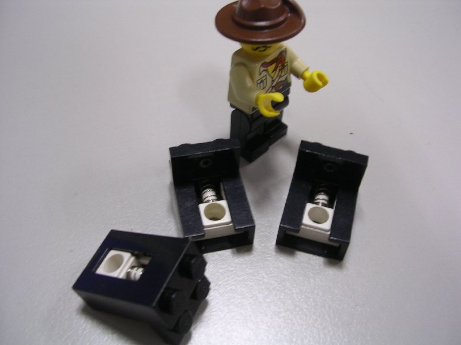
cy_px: 172
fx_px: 506
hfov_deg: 49.0
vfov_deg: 37.7
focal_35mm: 38
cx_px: 230
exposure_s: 1/4.9
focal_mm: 5.8
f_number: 2.8
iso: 100
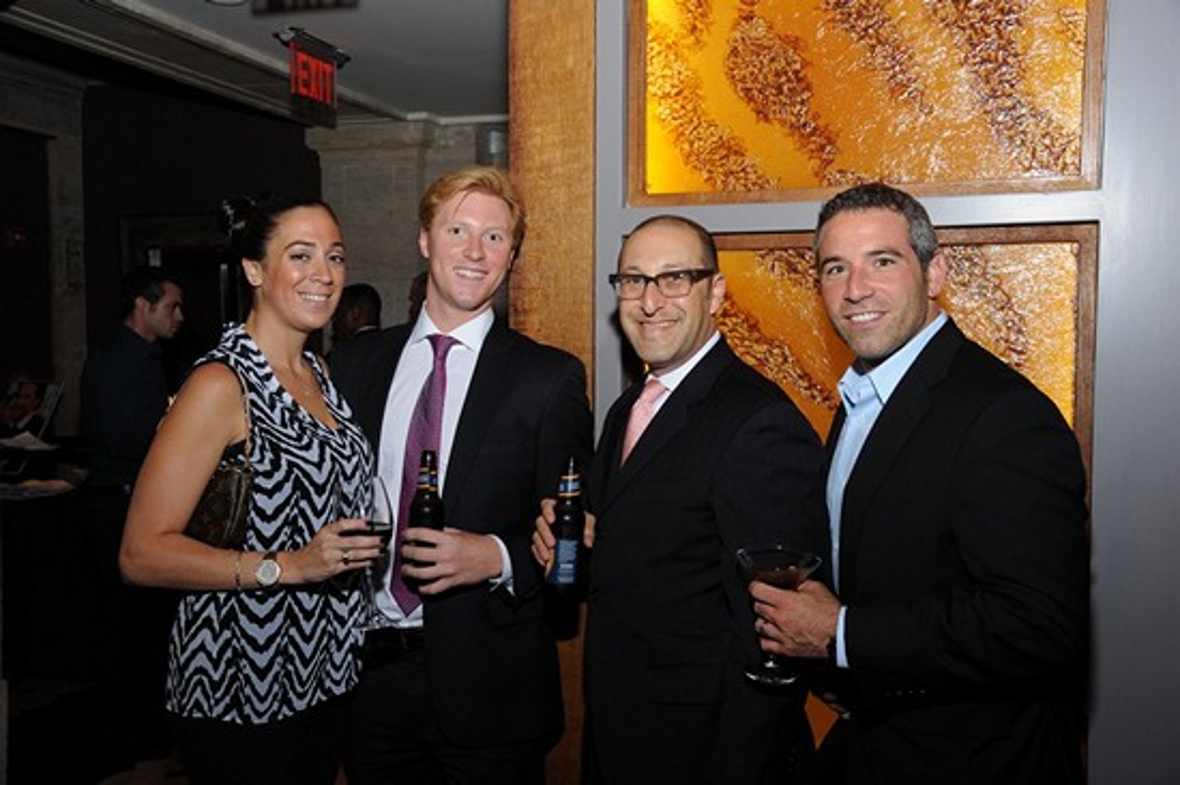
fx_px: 1146
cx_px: 590
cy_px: 392
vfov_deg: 37.8
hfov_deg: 54.5
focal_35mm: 35
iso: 1250
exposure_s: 1/60
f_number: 6.3
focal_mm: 35
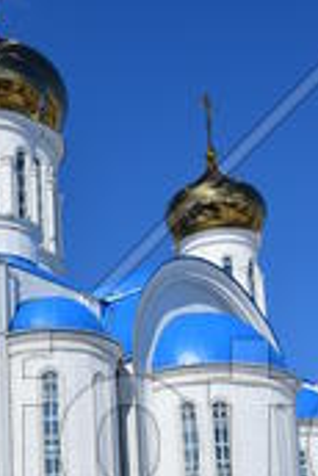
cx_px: -54
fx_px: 1203
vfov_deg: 21.8
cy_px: 446
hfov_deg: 14.6
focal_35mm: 91
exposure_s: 1/400
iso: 100
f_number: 10
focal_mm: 18
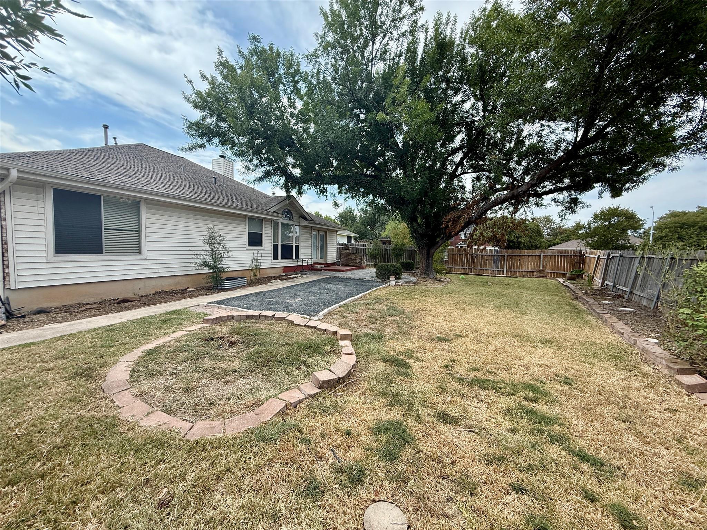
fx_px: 286
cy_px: 265
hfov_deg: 102.1
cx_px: 354
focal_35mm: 14
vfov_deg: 85.7
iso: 64
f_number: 2.2
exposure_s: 1/760
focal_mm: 2.22
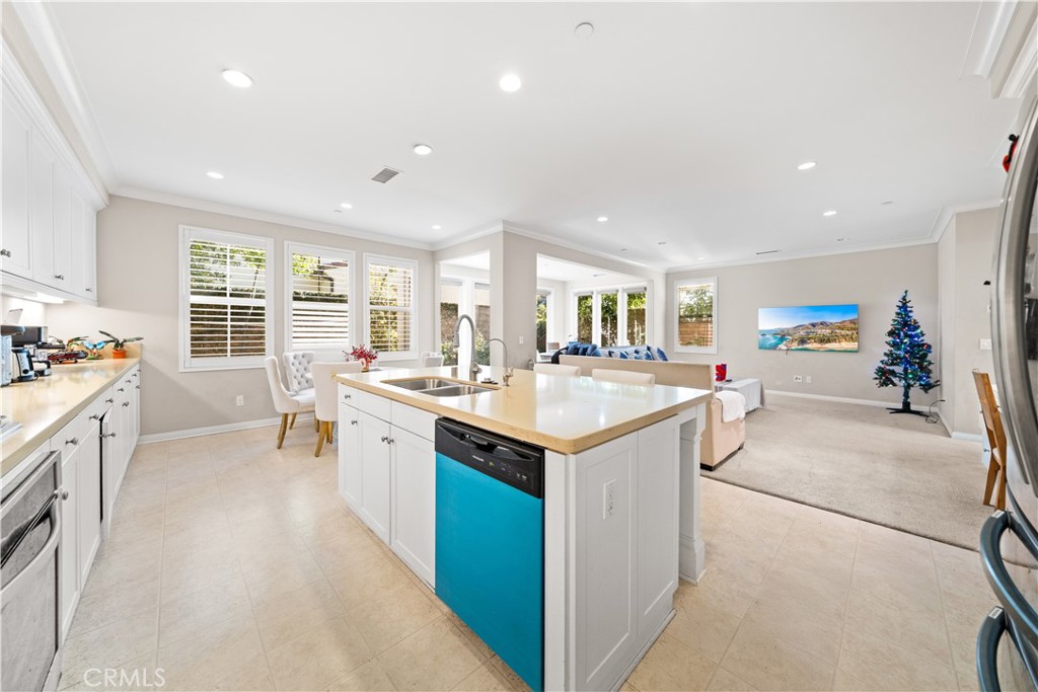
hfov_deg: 112.6
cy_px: 346
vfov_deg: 90.0
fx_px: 346
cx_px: 519
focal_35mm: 12
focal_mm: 12
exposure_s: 1/6
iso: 640
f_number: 6.3
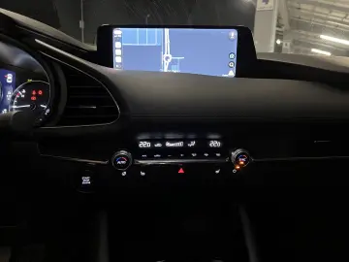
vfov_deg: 53.1
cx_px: 174
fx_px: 262
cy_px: 131
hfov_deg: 67.3
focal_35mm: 26
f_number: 1.5
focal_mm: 5.7
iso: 640
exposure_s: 1/35
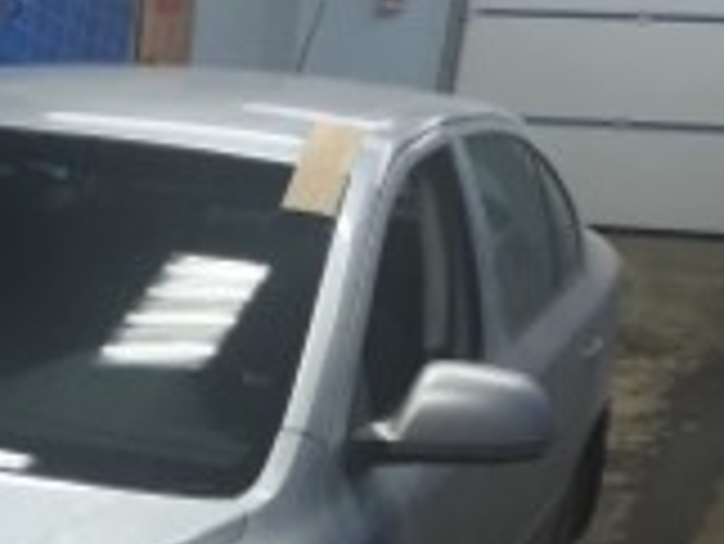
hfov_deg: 24.4
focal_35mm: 72
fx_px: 1507
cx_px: -153
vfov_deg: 19.4
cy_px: 638
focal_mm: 4.15
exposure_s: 1/33
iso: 80
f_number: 2.2
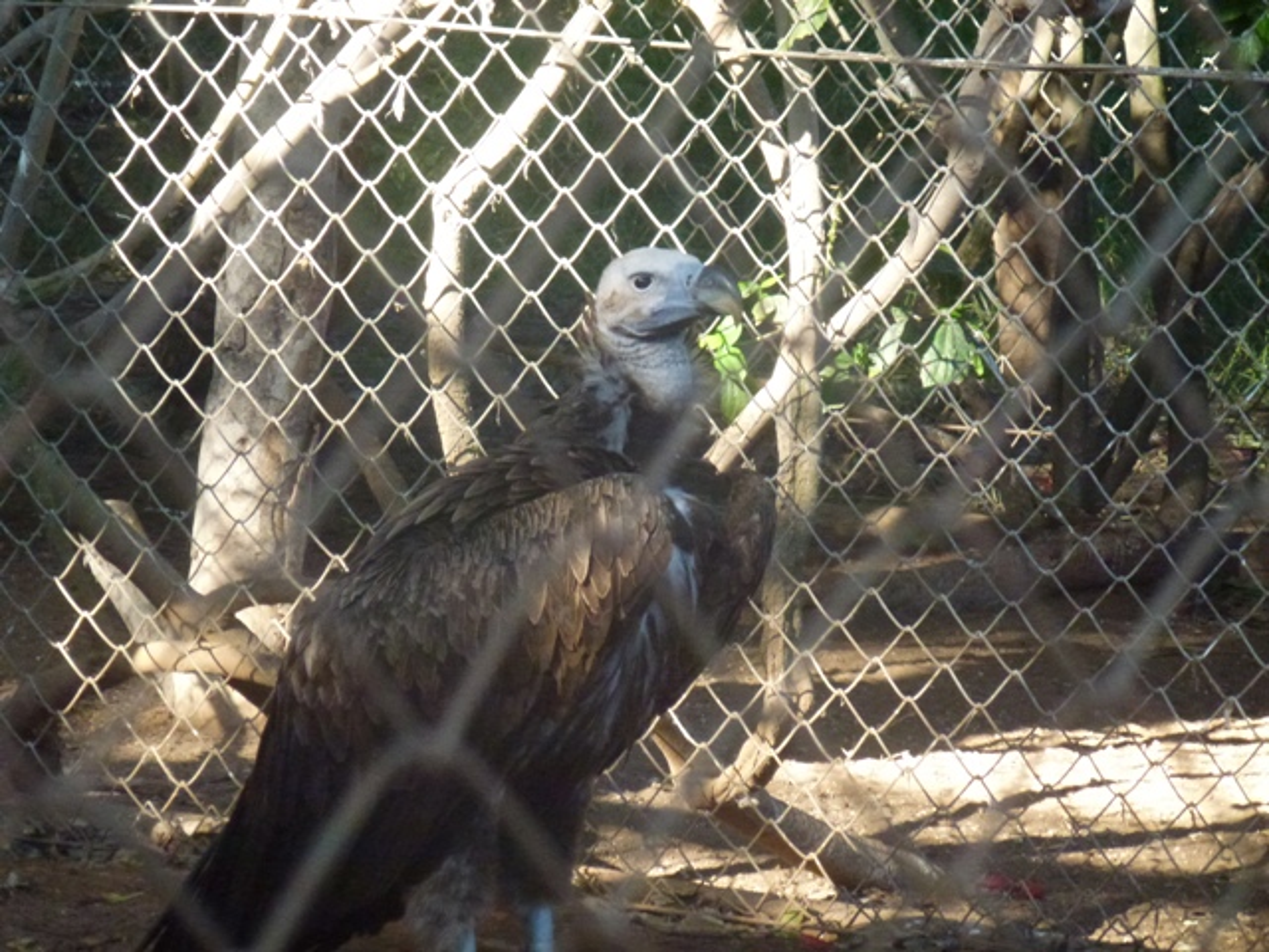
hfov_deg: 9.2
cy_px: 476
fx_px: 7845
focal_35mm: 214
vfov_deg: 6.9
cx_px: 634
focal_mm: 38.3
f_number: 5.5
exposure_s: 1/250
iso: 800
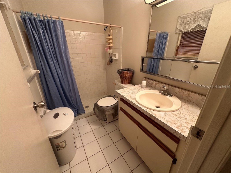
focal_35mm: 14
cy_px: 86
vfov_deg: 85.7
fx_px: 93
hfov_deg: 102.1
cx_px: 116
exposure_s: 1/60
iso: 250
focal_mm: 2.22
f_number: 2.2
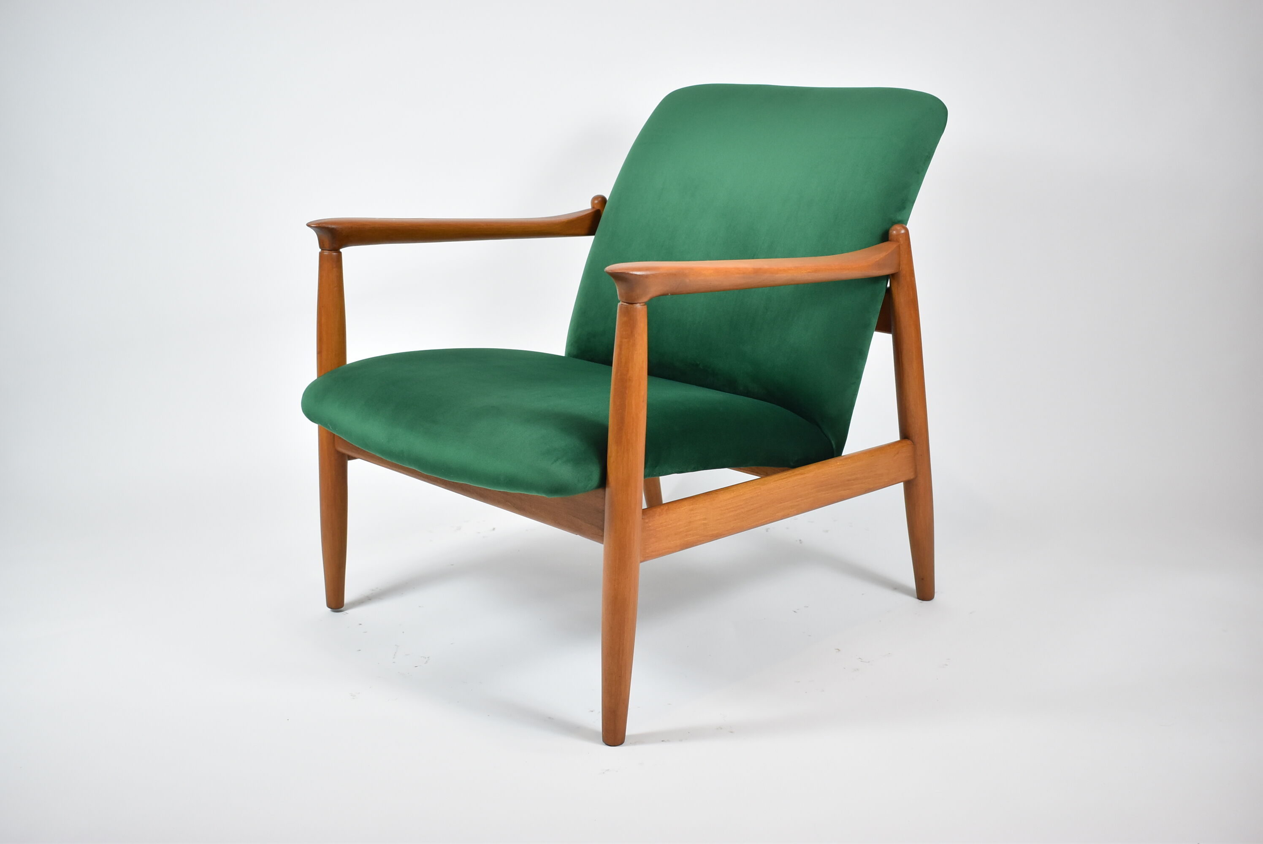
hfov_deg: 49.5
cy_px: 422
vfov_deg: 34.3
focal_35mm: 39
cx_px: 632
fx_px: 1369
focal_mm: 26
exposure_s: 1/125
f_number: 4.2
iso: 800
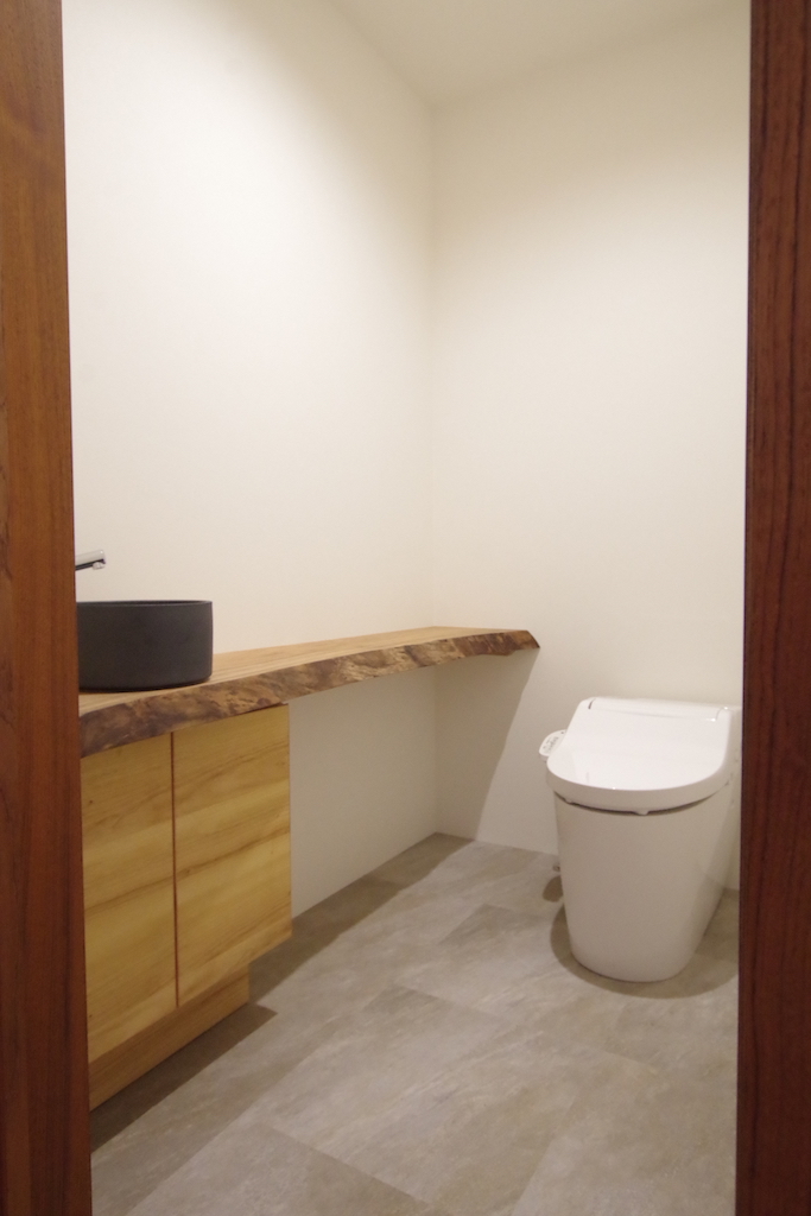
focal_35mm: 21
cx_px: 406
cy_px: 608
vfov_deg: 81.2
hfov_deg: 59.5
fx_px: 709
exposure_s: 1/40
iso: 6400
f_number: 7.1
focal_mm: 14
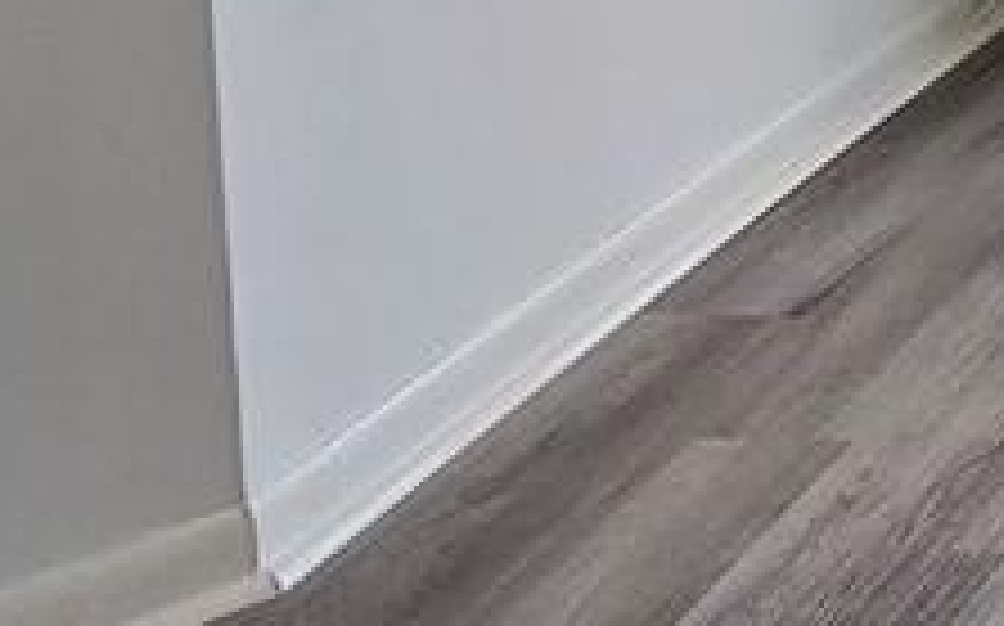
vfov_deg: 11.7
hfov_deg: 15.3
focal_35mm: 99
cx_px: 2184
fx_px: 2707
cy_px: -671
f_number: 2.2
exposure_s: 1/60
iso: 64
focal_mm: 2.2
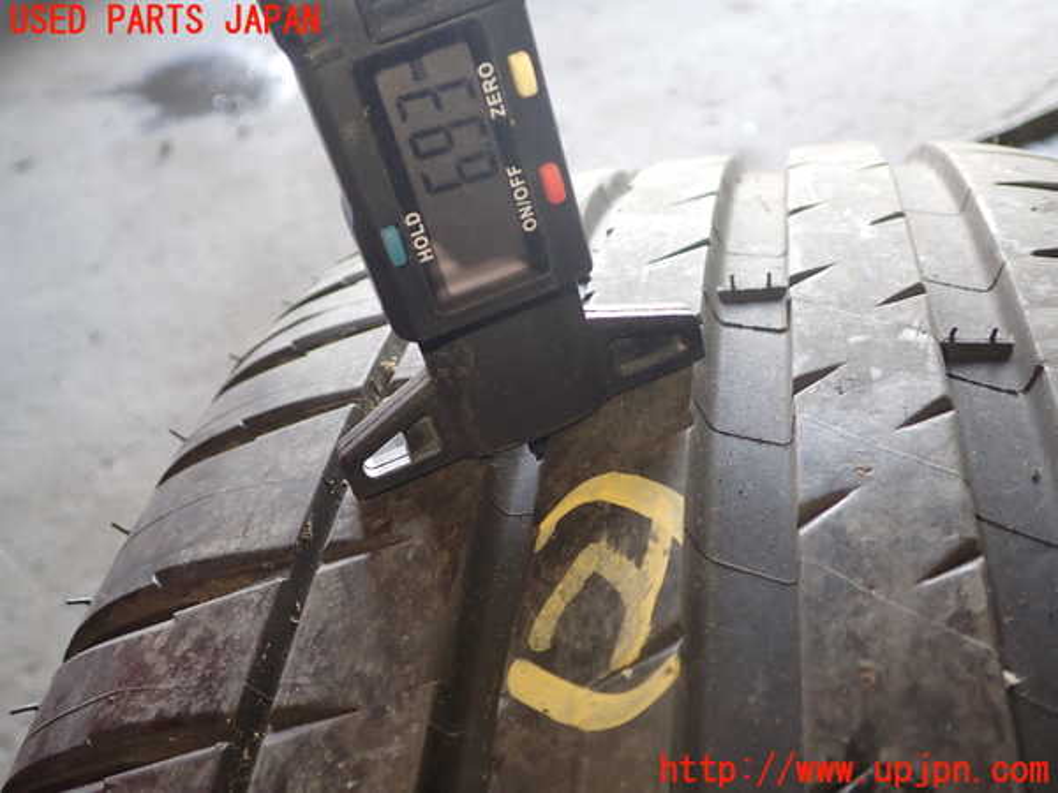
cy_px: 396
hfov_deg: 56.8
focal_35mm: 32
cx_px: 529
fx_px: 978
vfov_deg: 44.2
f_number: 2.4
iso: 200
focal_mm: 5.79
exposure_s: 1/40
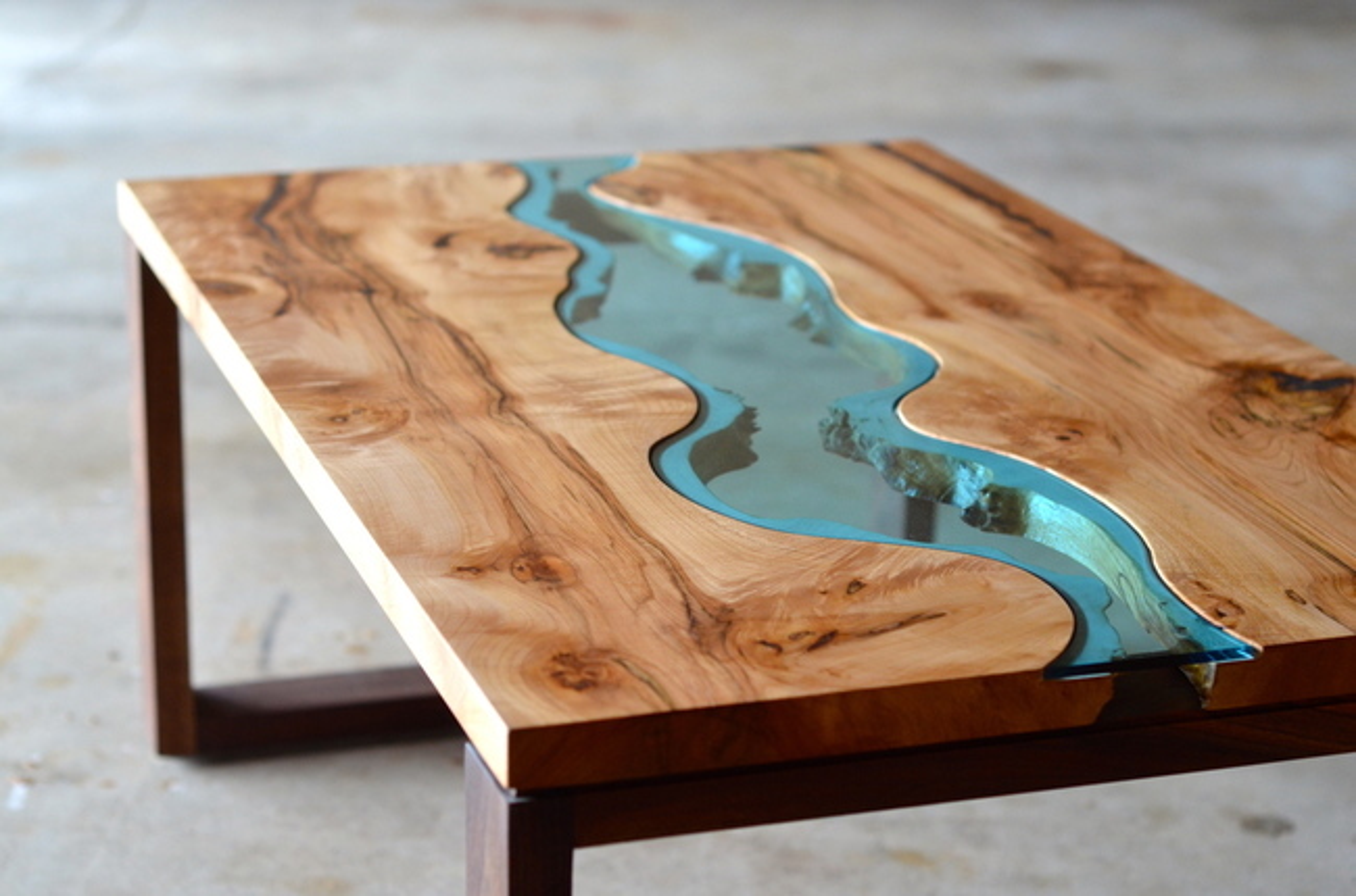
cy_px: 448
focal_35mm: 75
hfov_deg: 27.1
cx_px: 678
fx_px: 2818
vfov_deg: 18.1
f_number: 3.5
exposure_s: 1/50
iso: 800
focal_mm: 50
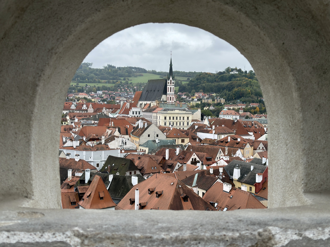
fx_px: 391
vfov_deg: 35.1
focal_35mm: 41
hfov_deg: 45.8
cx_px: 165
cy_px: 124
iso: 64
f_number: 1.78
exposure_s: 1/611
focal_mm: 6.76
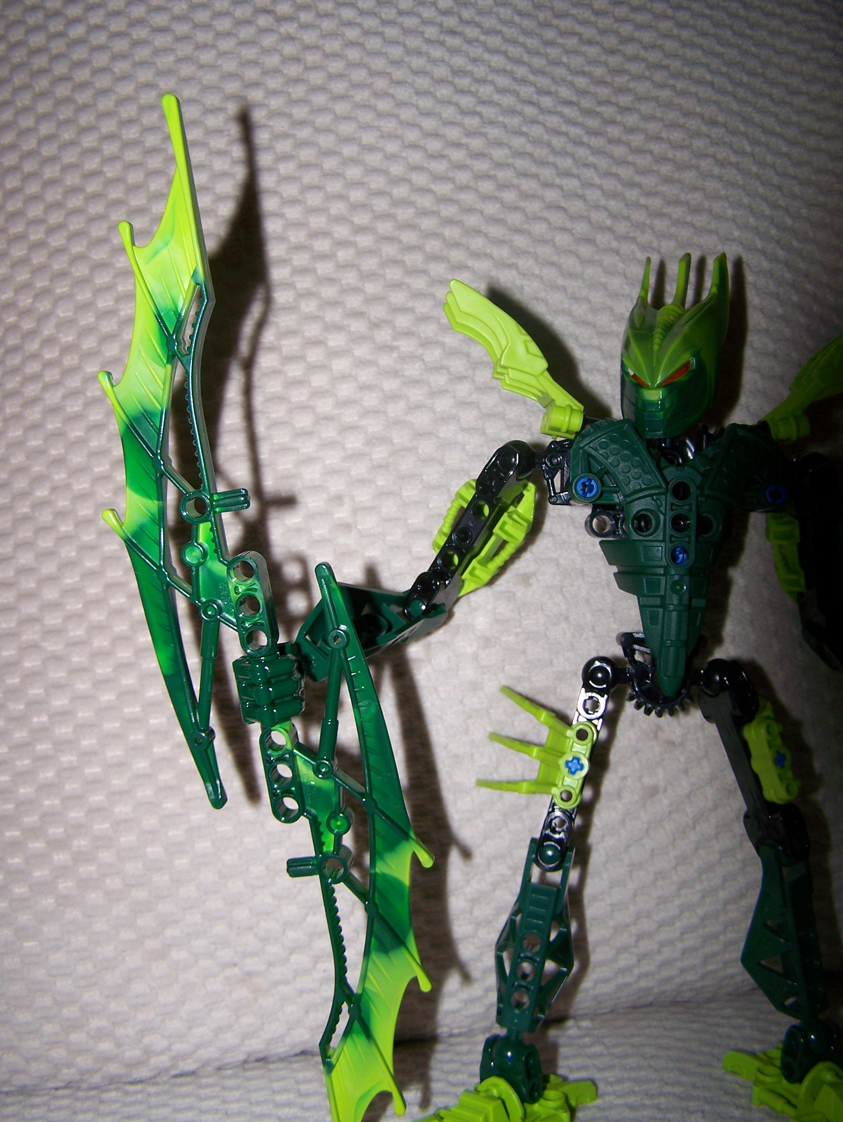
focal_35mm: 38
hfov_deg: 37.8
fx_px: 1232
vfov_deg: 48.9
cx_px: 422
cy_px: 561
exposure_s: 1/60
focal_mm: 6.3
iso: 80
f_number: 2.8
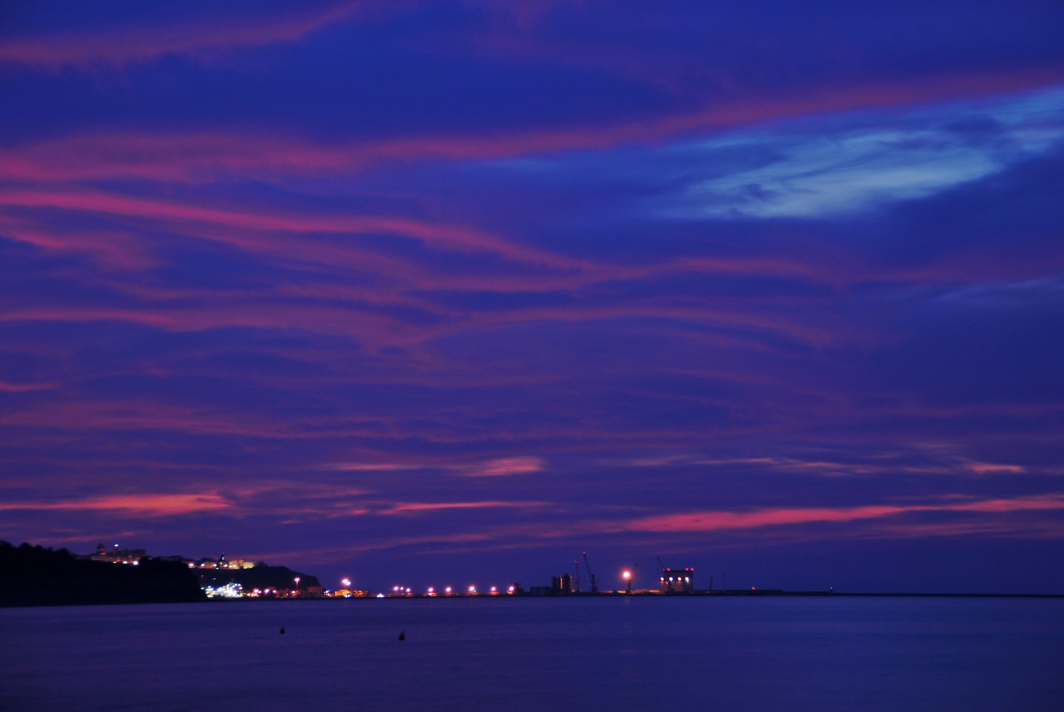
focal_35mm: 128
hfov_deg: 16.1
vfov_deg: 10.8
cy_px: 356
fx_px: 3772
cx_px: 532
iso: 100
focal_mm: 85
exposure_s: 2
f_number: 5.6
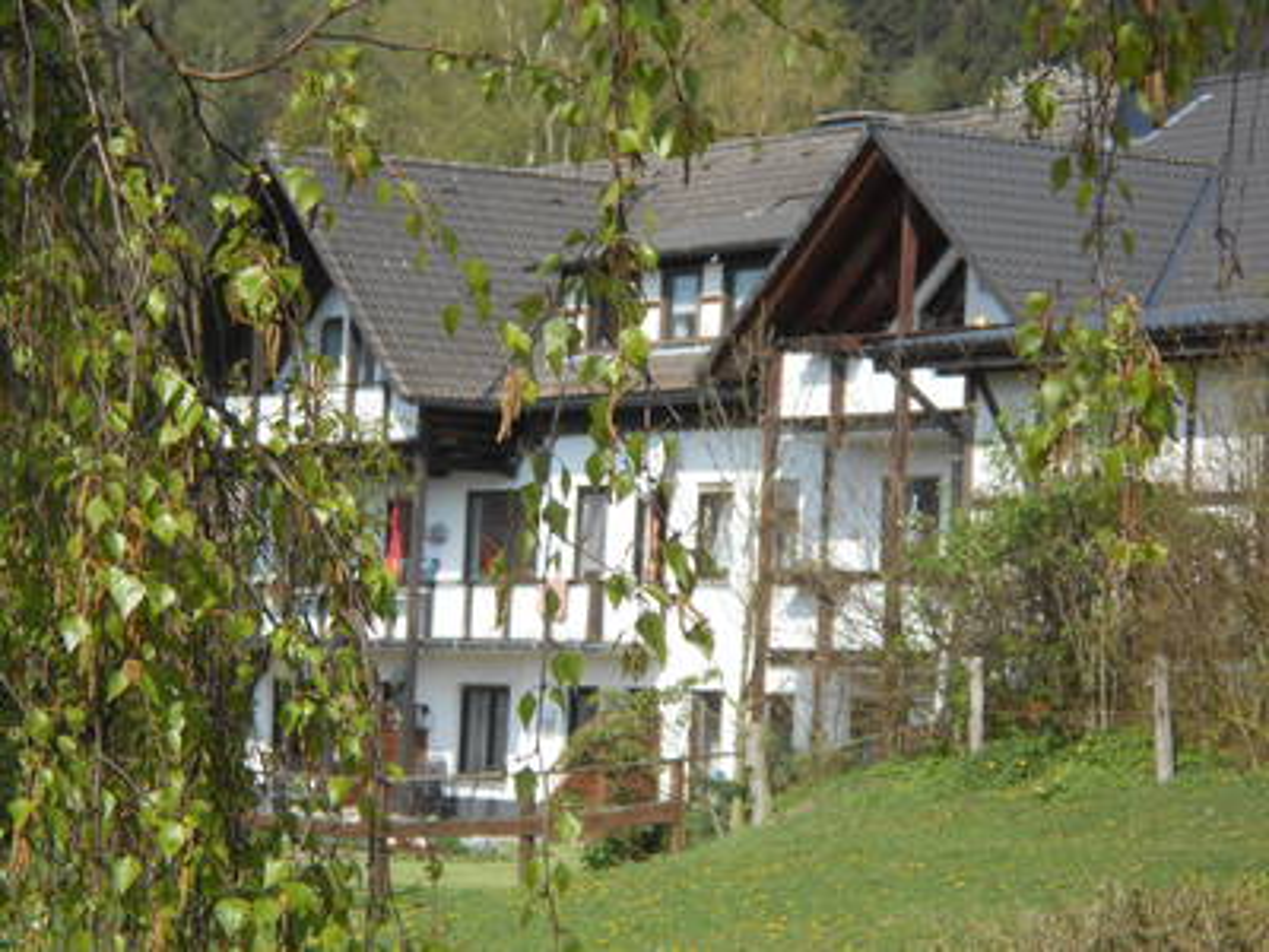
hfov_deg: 12.7
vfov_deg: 9.5
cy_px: 476
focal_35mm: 156
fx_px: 5719
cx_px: 634
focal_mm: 27.6
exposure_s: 1/200
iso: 80
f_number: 6.5
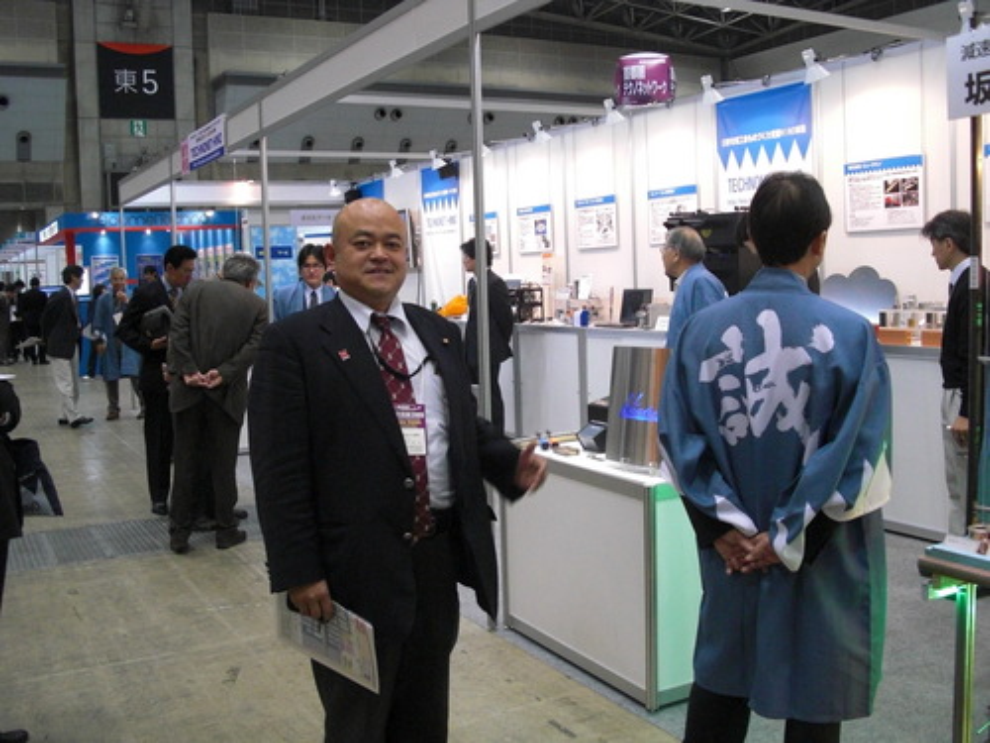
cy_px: 372
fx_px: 1030
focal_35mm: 36
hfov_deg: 51.4
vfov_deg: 39.7
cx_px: 495
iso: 400
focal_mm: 6.3
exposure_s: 1/100
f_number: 2.8
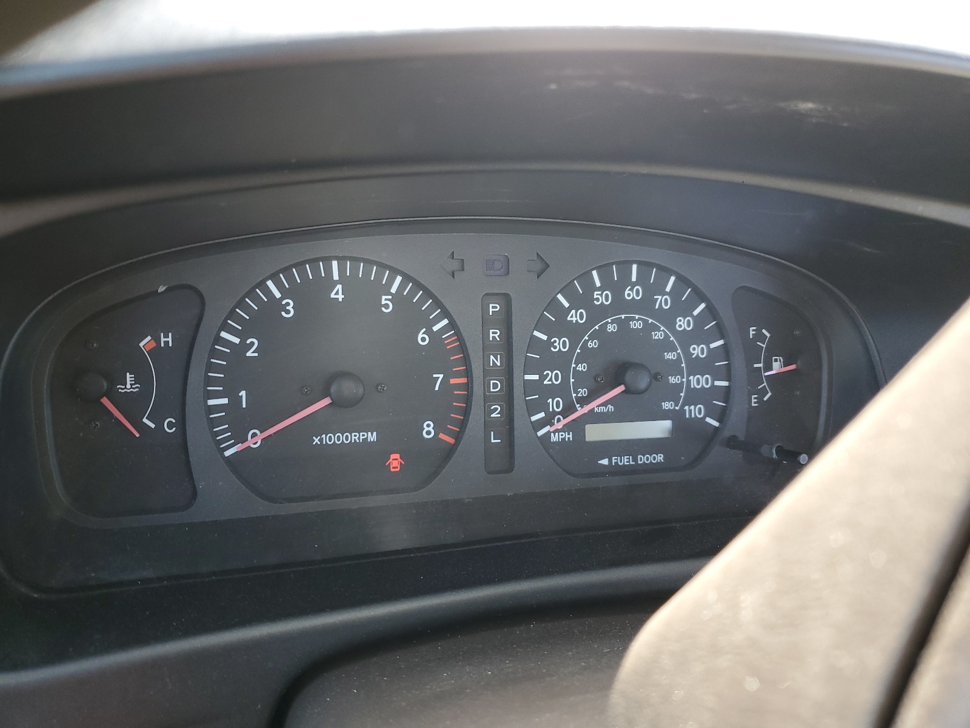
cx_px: 485
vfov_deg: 53.1
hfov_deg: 67.3
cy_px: 364
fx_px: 729
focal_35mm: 26
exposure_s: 1/120
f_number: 1.5
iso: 64
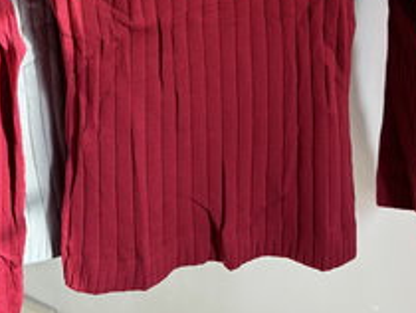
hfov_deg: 29.0
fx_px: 794
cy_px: -183
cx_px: 109
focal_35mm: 66
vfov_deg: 19.0
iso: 80
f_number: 1.6
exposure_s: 1/121
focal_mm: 5.96
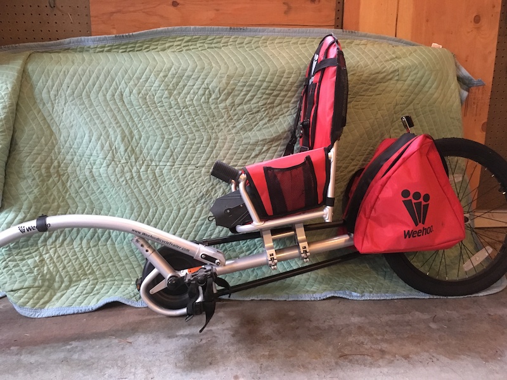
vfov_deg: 48.2
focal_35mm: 29
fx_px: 425
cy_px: 190
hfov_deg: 61.7
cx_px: 254
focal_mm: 4.15
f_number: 2.2
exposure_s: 1/15
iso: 250
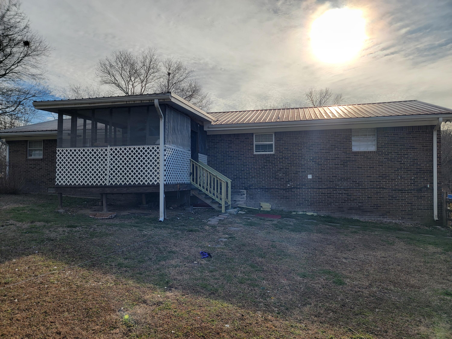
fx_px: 313
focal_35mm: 24
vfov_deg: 56.8
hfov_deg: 71.6
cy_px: 170
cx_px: 226
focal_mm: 6.7
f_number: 1.8
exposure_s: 1/897
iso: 16
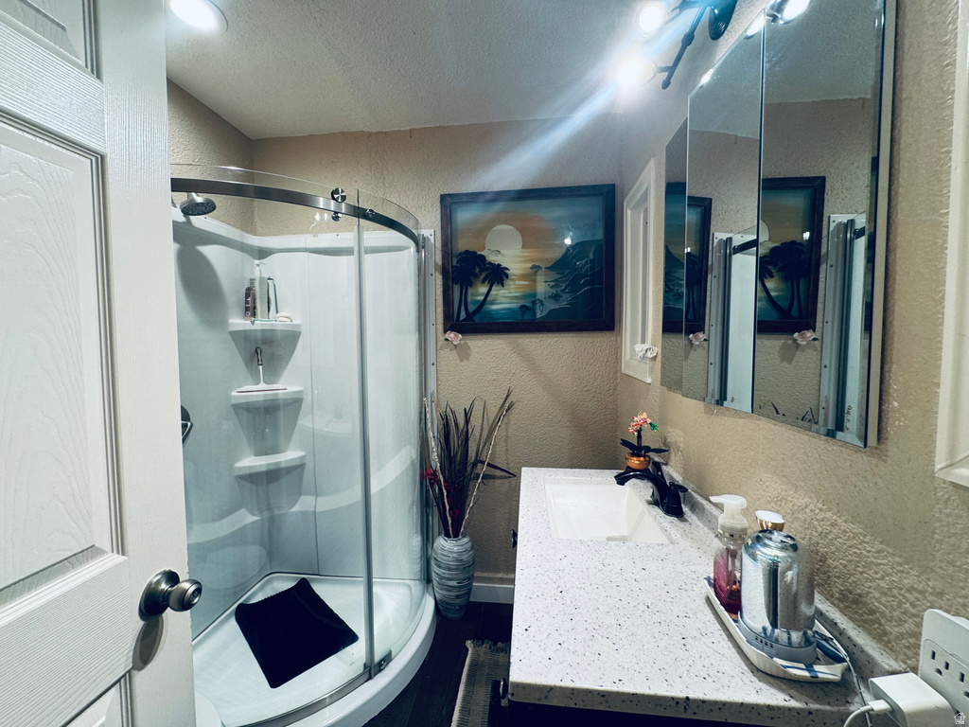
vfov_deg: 85.7
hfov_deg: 102.1
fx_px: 392
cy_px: 364
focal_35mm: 14
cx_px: 484
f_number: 2.2
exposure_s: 1/60
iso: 160
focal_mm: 2.22
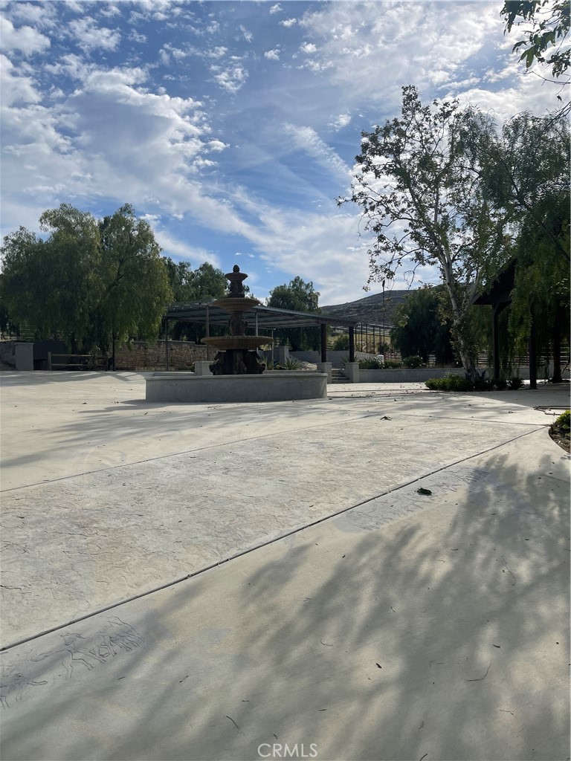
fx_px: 572
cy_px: 380
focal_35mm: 26
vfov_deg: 67.3
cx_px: 286
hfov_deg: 53.1
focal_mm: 5.1
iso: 32
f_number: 1.6
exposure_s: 1/7407
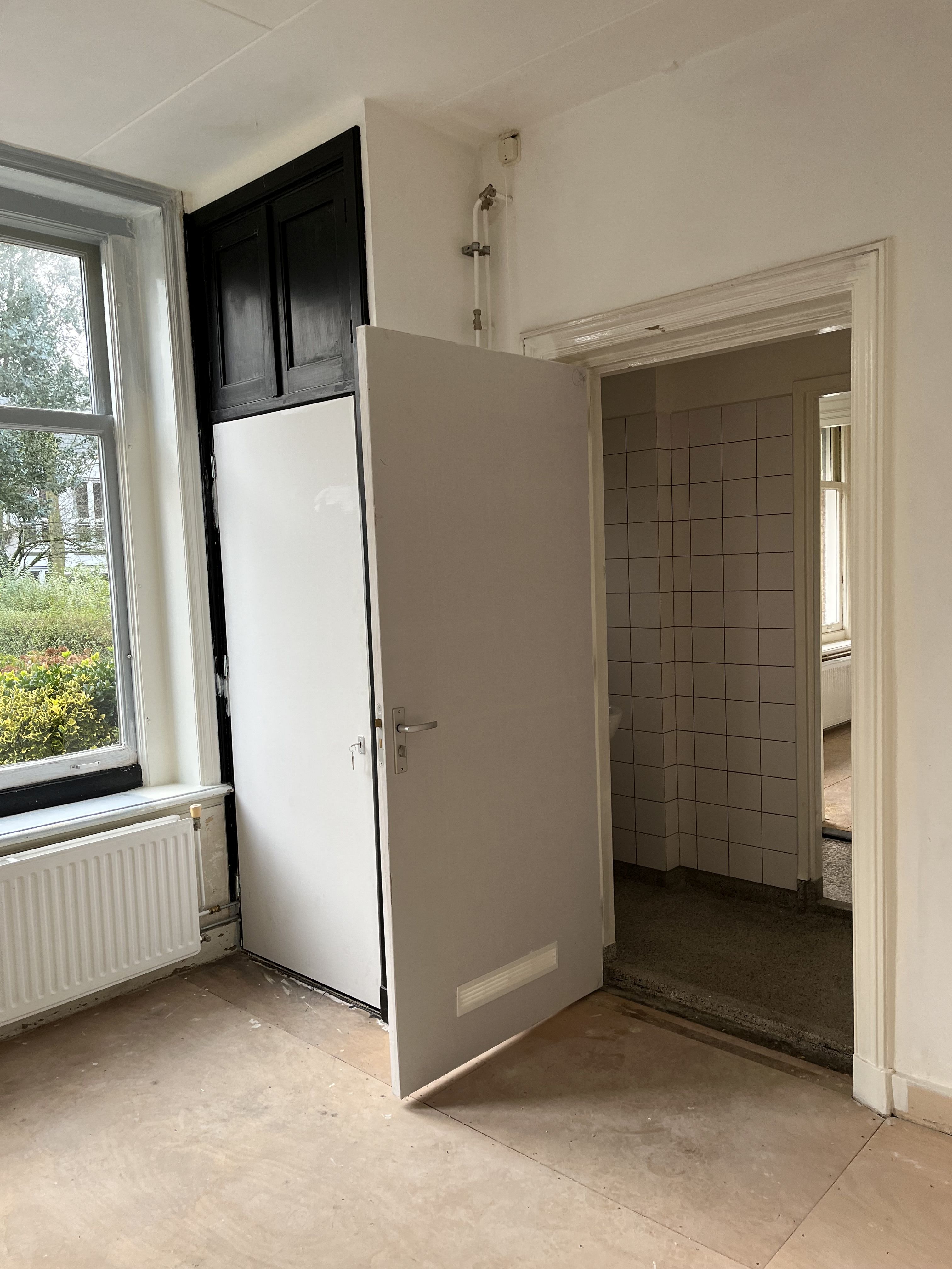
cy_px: 634
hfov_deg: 53.1
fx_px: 953
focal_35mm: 26
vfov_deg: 67.3
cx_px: 476
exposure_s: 1/121
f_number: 1.6
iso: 125
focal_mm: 5.1
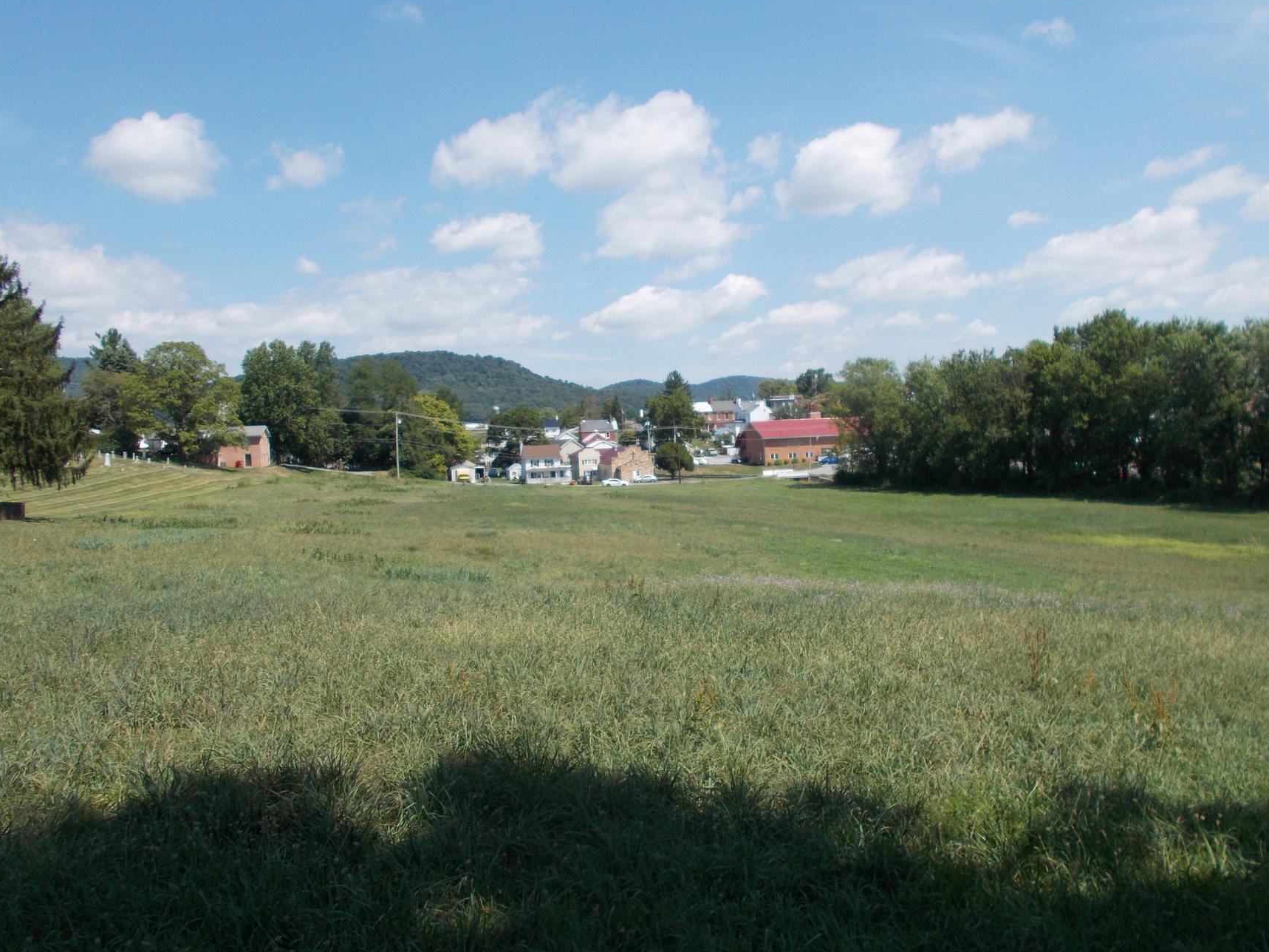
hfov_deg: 58.3
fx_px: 1136
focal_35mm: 31
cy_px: 490
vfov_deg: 45.4
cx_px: 682
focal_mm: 4.6
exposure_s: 1/125
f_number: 8
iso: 80
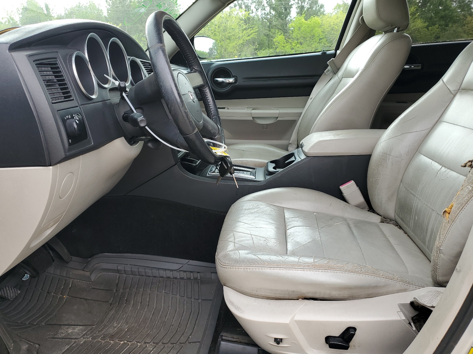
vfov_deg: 53.1
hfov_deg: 67.3
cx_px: 236
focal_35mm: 26
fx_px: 355
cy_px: 177
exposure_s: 1/164
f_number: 1.5
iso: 50
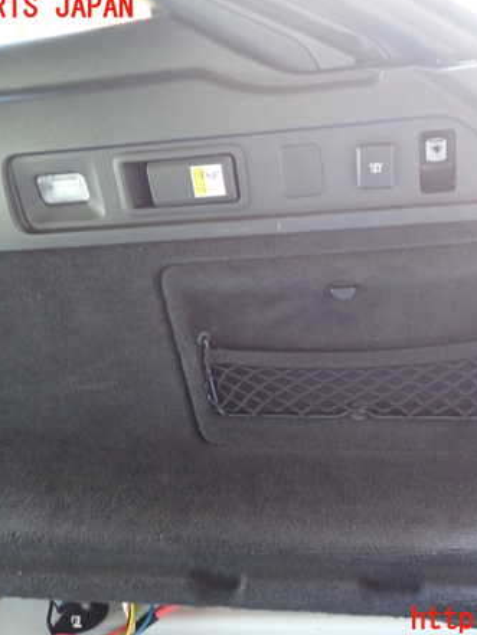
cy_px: 314
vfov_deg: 53.9
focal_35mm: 34
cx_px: 304
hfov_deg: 41.4
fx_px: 624
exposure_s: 1/30
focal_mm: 4.5
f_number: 2
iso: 500
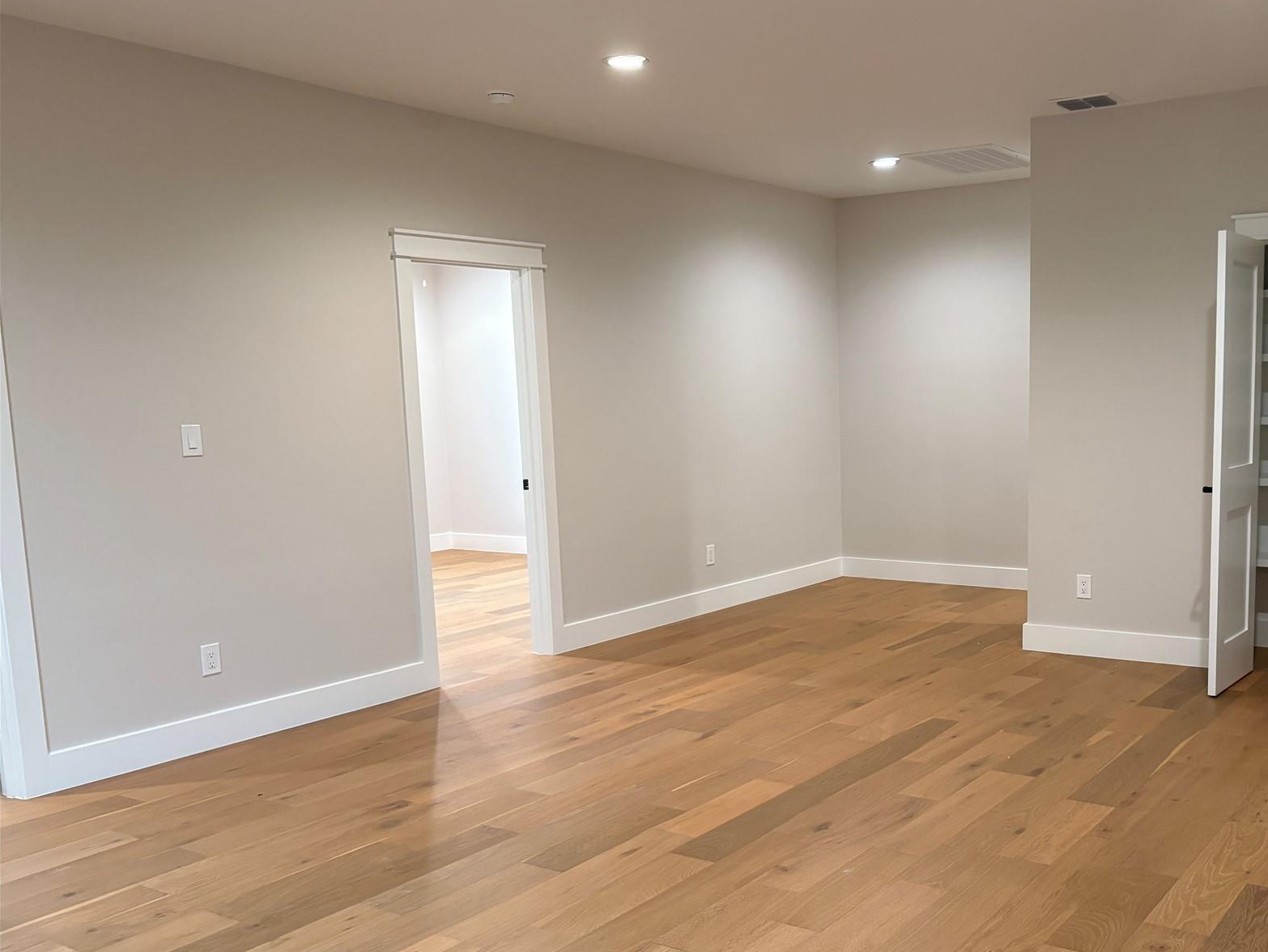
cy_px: 565
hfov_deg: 53.1
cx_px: 828
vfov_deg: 41.6
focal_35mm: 34
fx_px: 1246
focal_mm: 5.96
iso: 200
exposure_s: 1/60
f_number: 1.6
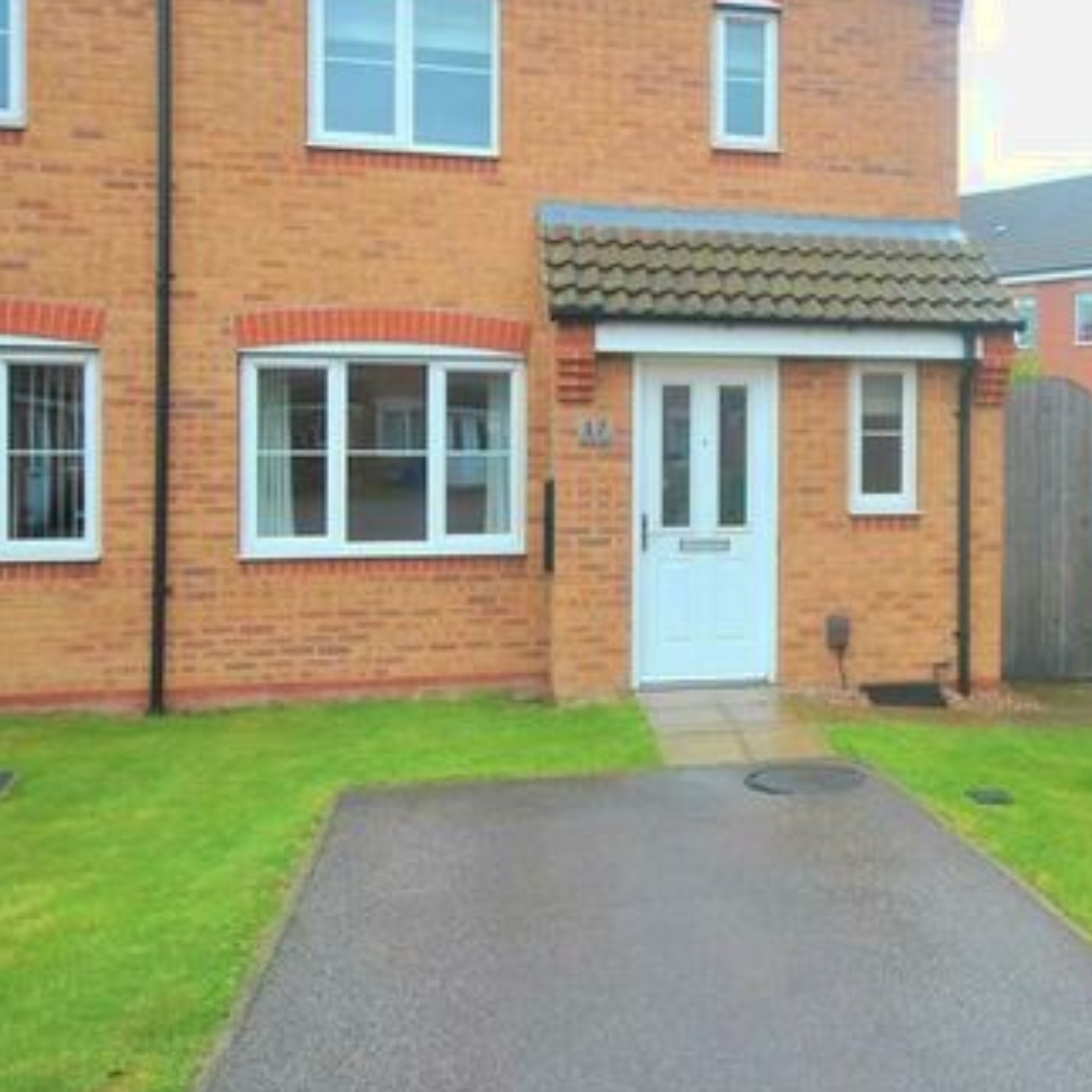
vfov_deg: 45.9
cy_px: 436
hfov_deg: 44.3
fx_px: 1282
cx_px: 845
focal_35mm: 36
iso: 110
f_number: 5.6
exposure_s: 1/125
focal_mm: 13
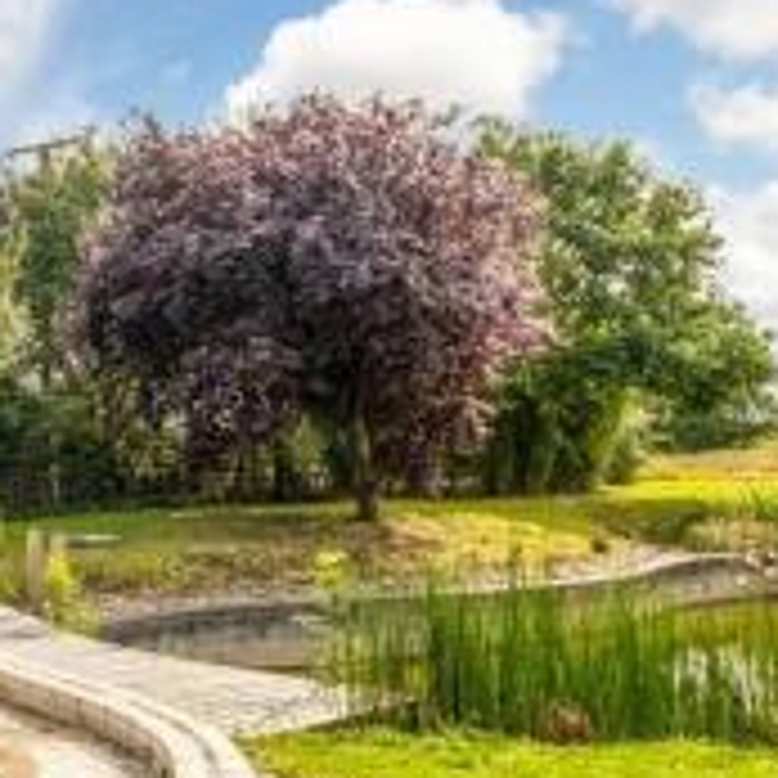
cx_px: -22
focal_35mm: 45
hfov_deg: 33.8
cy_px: 420
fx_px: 1144
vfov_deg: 37.5
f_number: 9
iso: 160
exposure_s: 1/320
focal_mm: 9.2
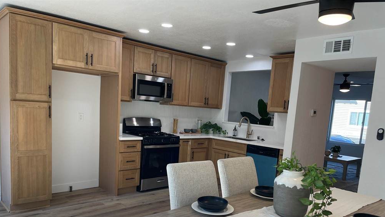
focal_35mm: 29
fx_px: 296
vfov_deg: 39.7
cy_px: 147
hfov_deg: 66.1
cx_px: 194
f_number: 1.6
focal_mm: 4.2
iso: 32
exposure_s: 1/165
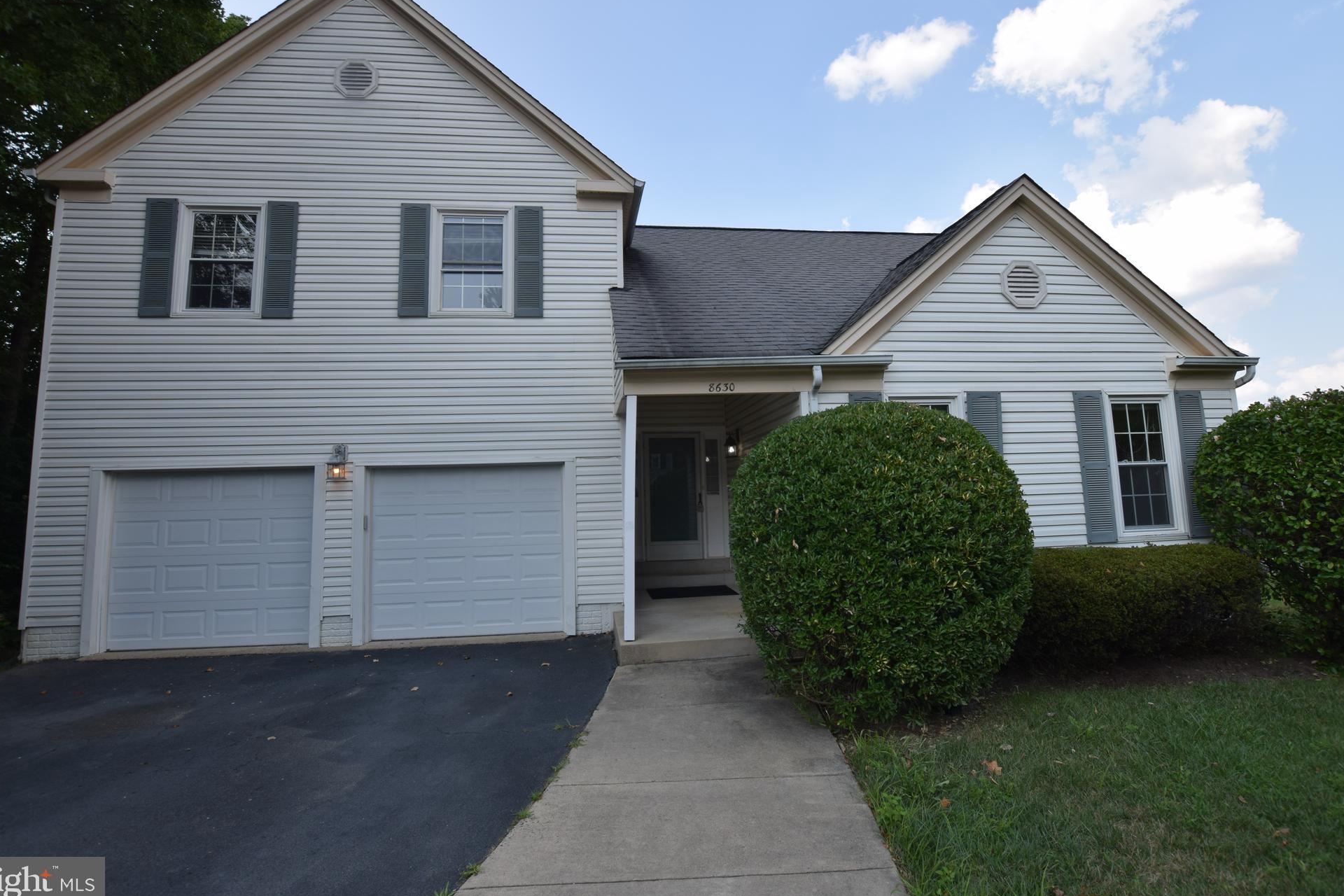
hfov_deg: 96.7
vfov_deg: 73.7
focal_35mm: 16
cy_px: 430
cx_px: 666
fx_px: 597
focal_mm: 10
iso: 200
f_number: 8
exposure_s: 1/320
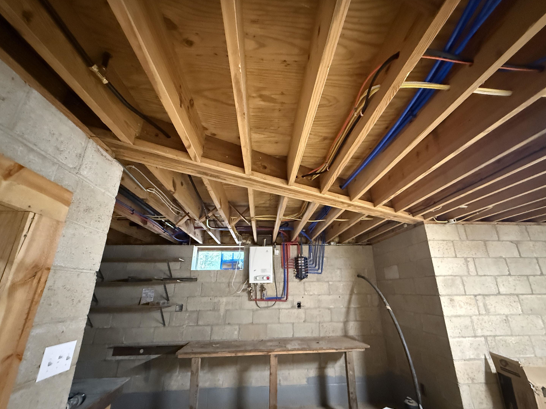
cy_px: 208
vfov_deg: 81.7
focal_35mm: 15
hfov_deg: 98.1
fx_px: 237
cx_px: 286
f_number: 2.2
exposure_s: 1/40
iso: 1600
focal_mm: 2.22
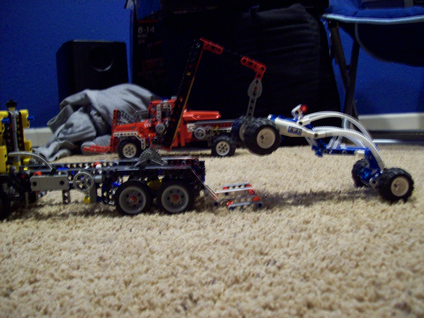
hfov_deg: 51.4
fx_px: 441
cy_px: 159
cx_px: 212
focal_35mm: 36
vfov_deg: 39.6
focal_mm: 6
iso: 200
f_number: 2.7
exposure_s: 1/8
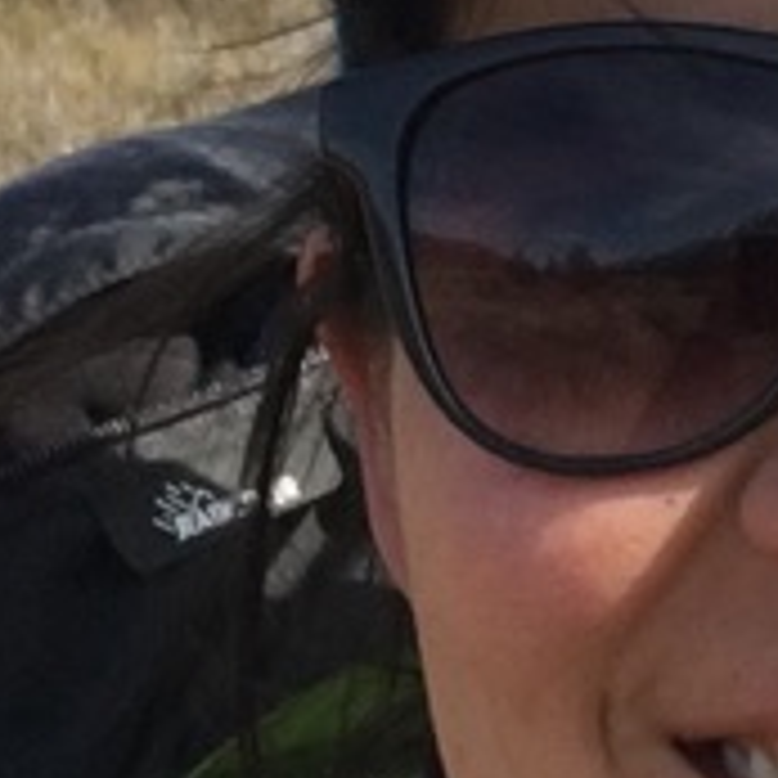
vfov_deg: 10.8
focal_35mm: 162
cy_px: 157
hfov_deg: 10.6
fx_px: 4119
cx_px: 980
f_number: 2.2
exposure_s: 1/1066
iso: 32
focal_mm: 2.65
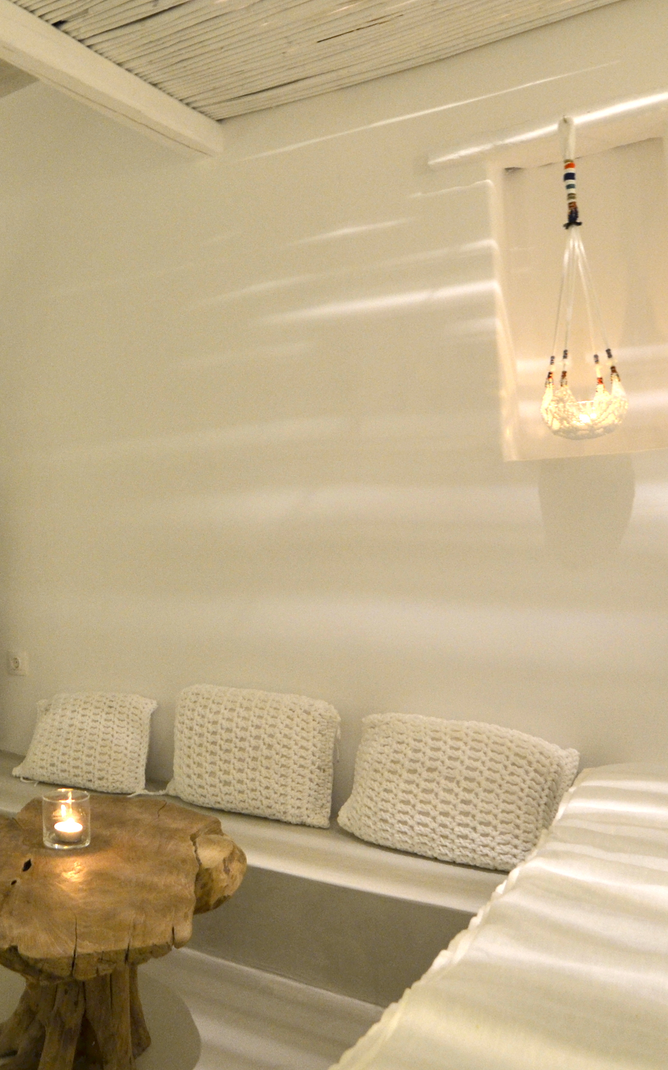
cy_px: 501
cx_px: 38
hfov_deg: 37.4
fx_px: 901
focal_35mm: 31
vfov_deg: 61.3
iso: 400
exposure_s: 1/25
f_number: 2.8
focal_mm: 11
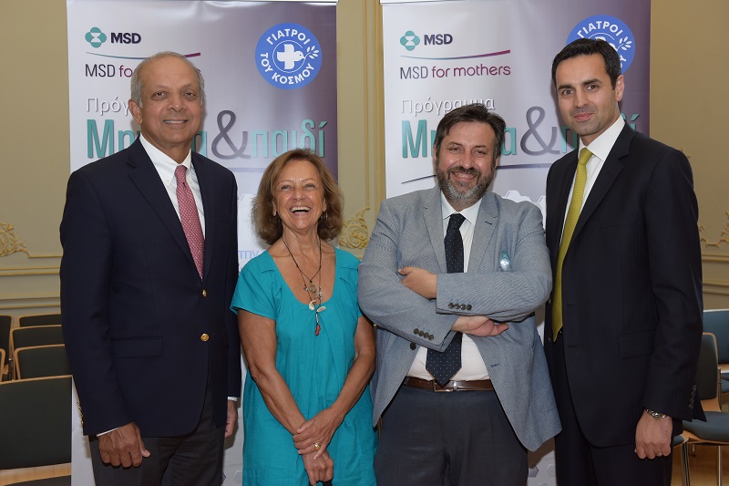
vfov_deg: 28.1
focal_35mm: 48
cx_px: 364
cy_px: 243
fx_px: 972
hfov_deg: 41.1
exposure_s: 1/125
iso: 1000
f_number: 5.6
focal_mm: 48
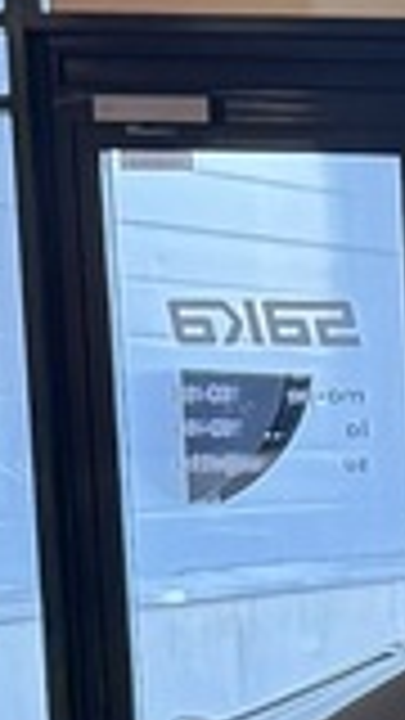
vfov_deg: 8.9
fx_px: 4506
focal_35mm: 236
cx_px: 2308
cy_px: 1062
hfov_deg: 4.2
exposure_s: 1/164
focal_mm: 6.76
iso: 200
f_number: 1.78
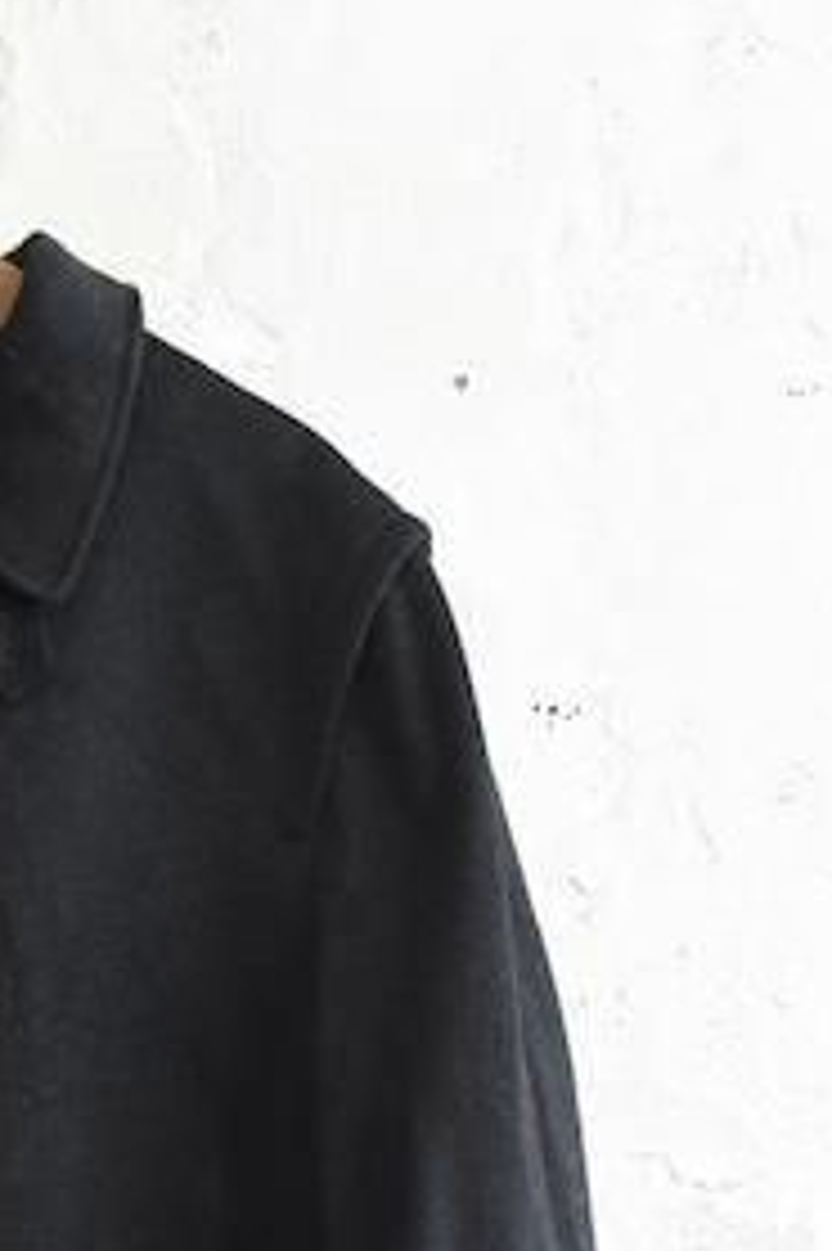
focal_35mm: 84
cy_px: 1476
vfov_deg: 22.4
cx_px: -144
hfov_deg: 15.7
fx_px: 2915
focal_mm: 31
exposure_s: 1/80
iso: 3200
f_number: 6.3
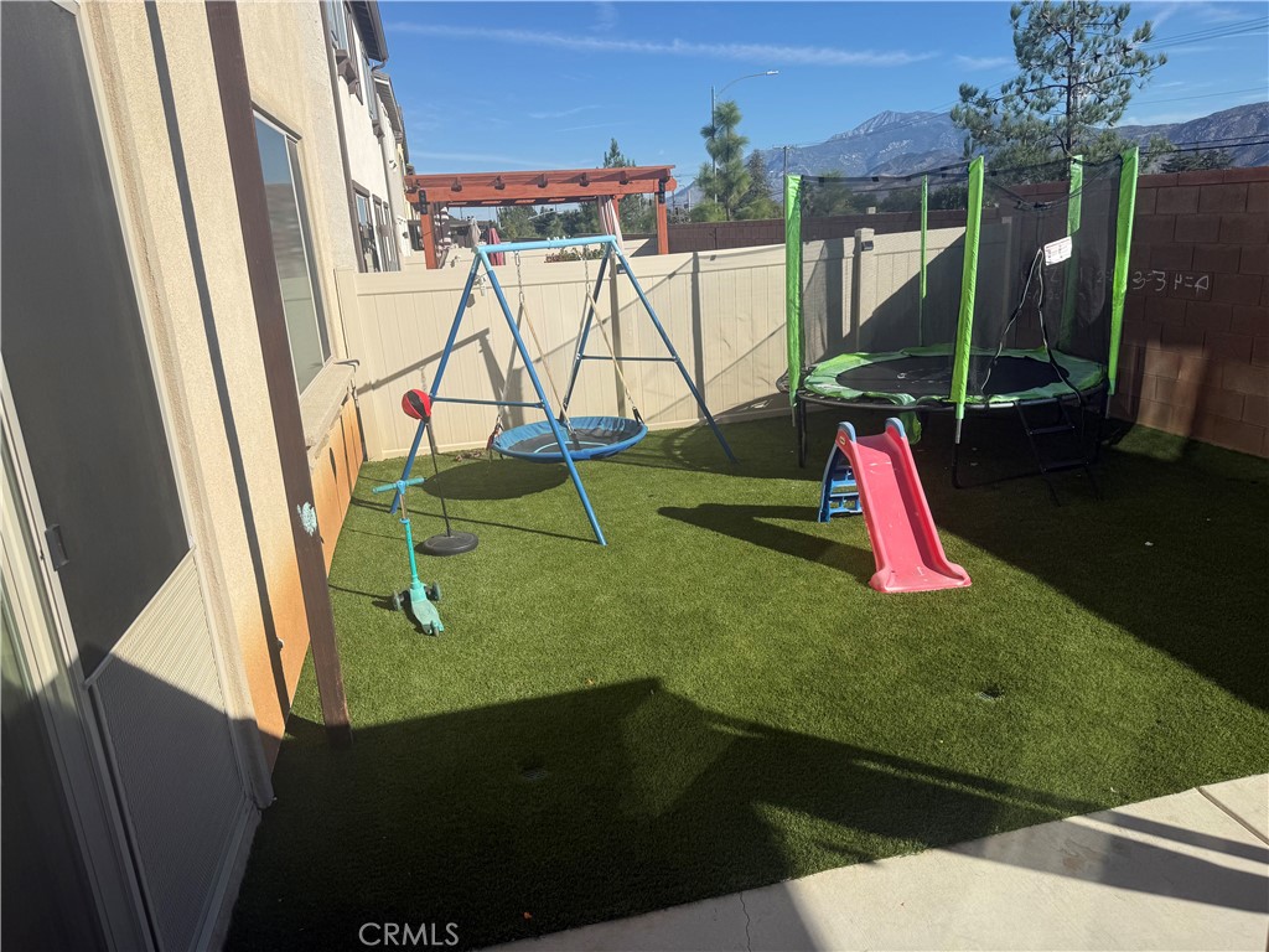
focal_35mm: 24
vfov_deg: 56.8
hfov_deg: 71.6
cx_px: 634
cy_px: 476
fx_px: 880
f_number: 1.78
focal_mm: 6.76
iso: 80
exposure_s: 1/6711
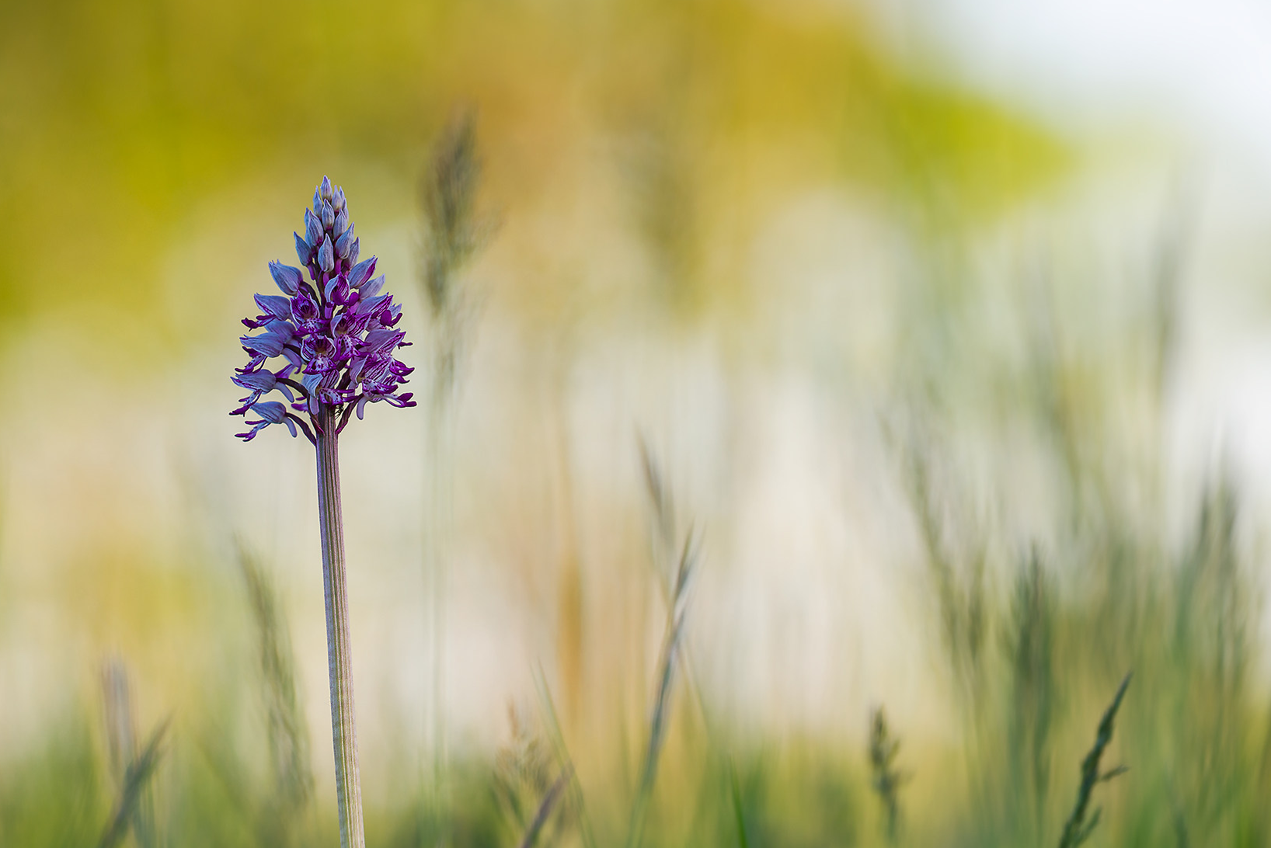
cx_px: 660
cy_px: 315
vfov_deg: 5.2
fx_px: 9323
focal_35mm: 264
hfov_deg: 7.8
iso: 100
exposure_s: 1/160
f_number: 5
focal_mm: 180
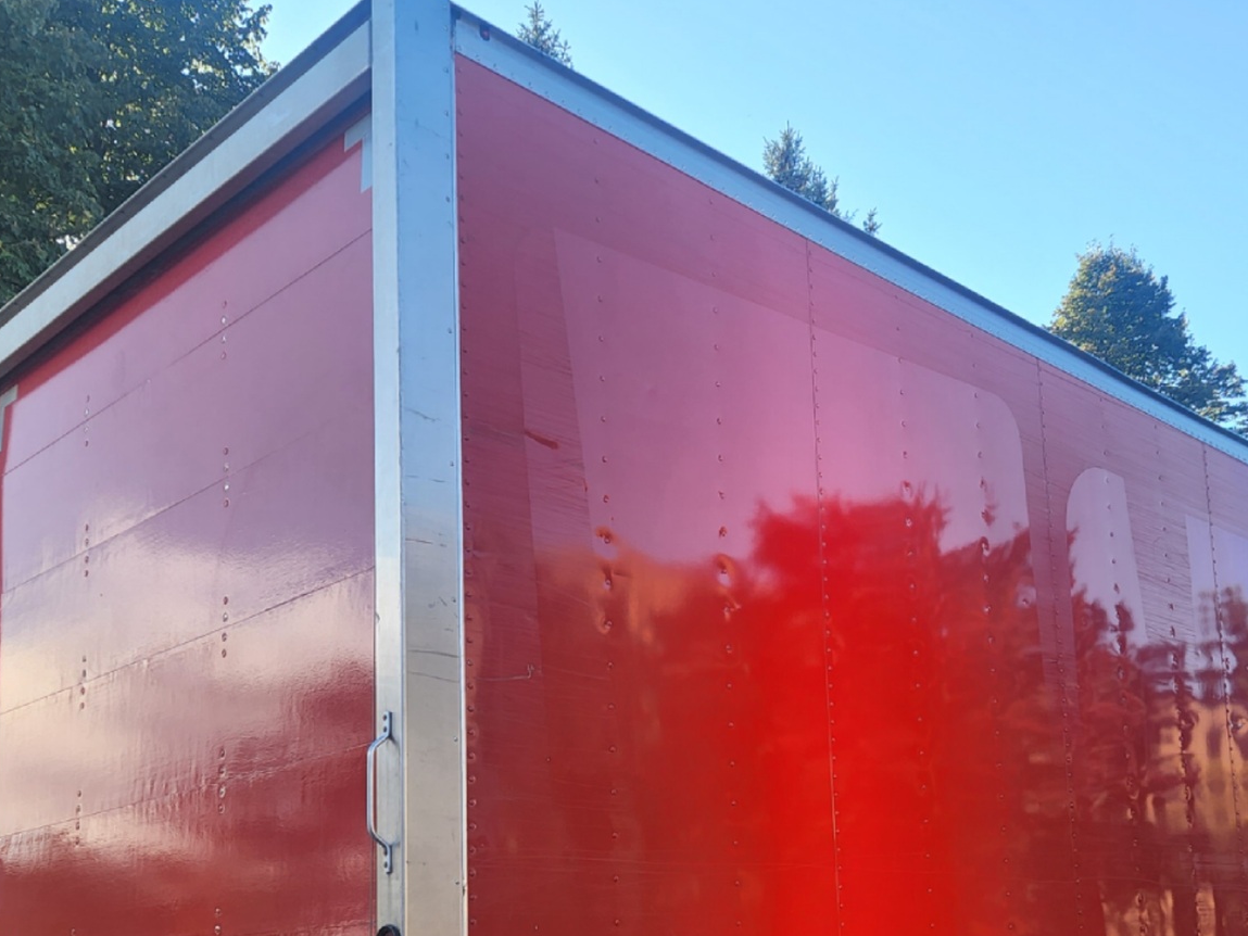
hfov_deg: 45.5
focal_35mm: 41
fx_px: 1478
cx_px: 753
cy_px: 772
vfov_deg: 33.9
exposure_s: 1/435
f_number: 1.8
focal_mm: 5.4
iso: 20
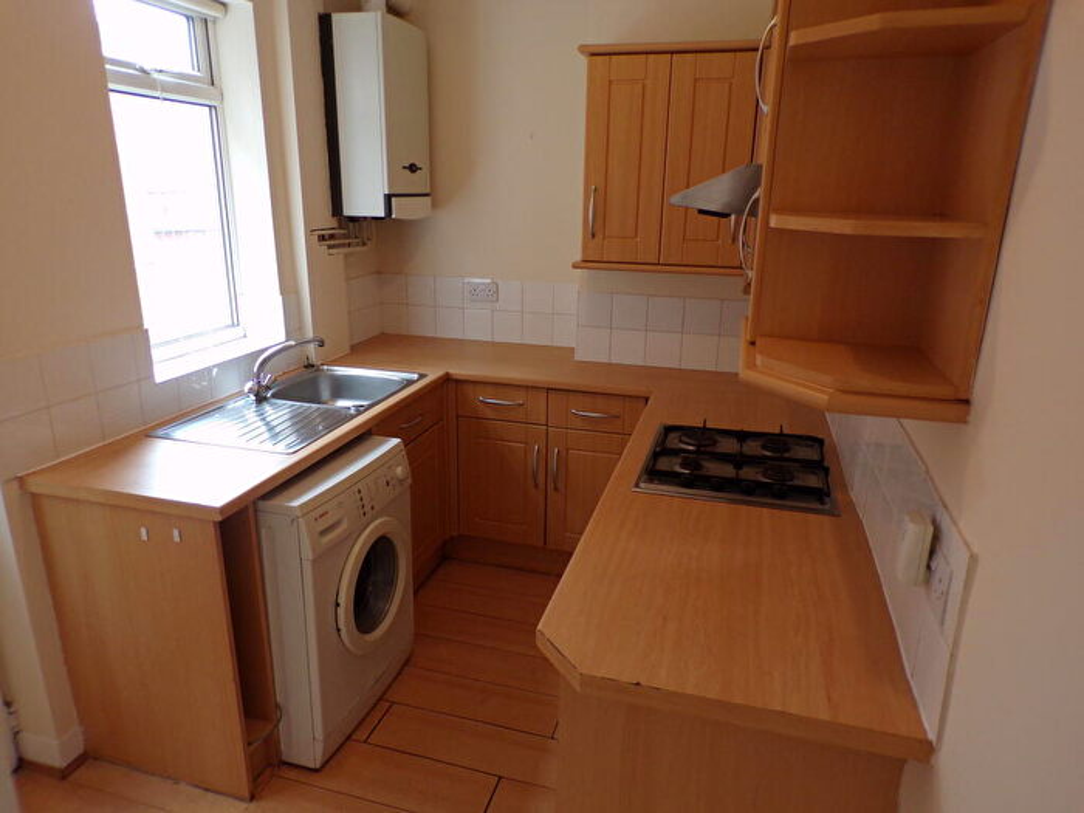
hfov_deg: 71.6
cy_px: 406
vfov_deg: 56.8
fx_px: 752
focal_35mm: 24
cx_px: 542
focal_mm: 4.3
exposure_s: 1/34
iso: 157
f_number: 3
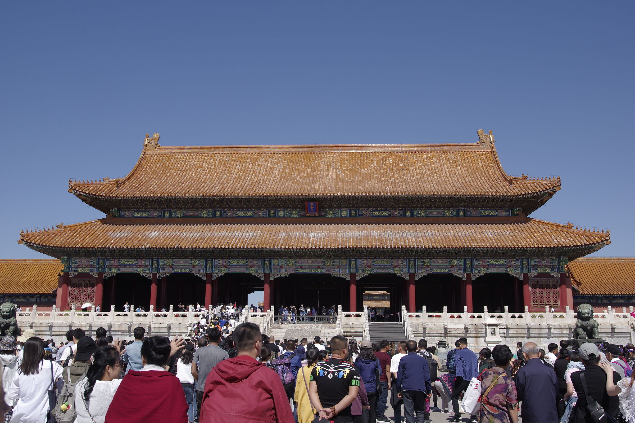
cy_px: 212
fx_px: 687
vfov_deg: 34.2
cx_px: 318
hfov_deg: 49.6
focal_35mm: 39
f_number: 8
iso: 125
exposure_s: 1/500
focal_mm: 26
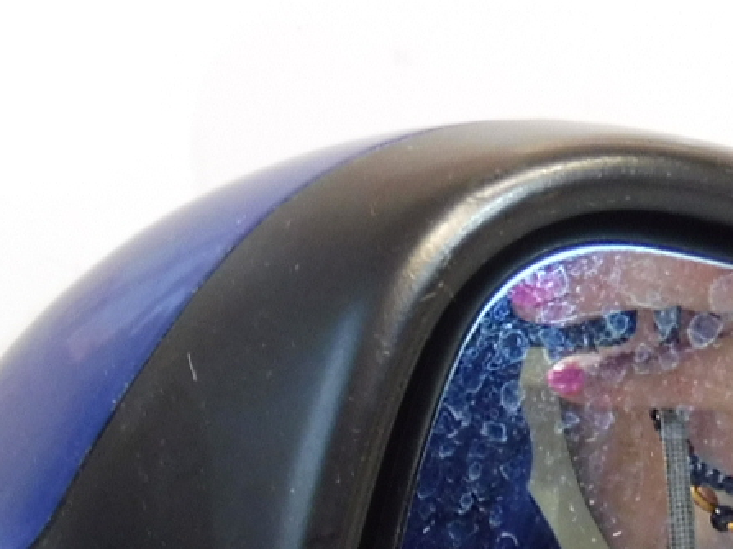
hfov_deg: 17.9
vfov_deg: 12.4
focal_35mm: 110
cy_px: 969
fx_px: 2329
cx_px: 384
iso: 200
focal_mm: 4.3
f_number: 3.5
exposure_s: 1/60
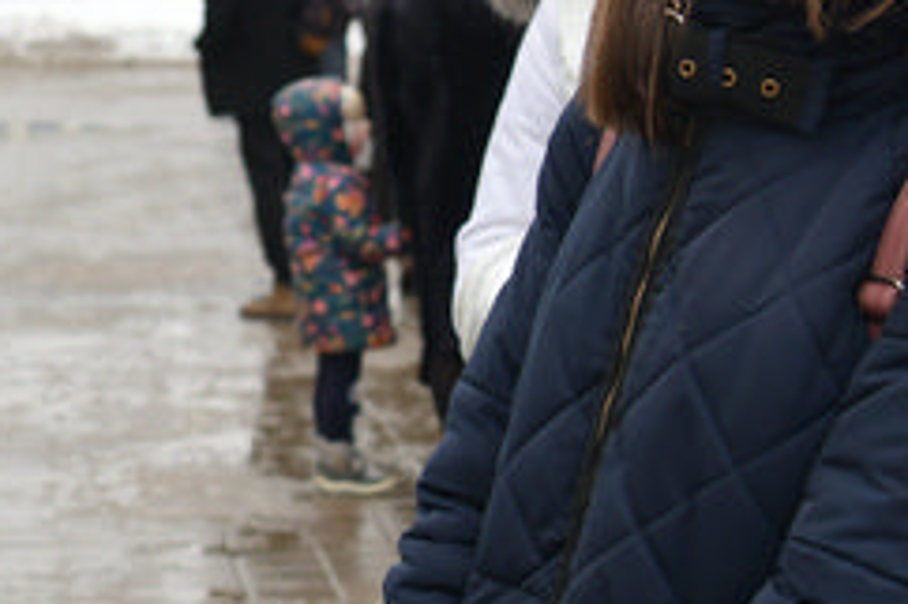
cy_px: 401
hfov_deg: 13.2
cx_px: -341
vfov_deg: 9.2
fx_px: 3755
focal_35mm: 149
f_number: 4.5
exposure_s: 1/250
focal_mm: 40
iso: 450
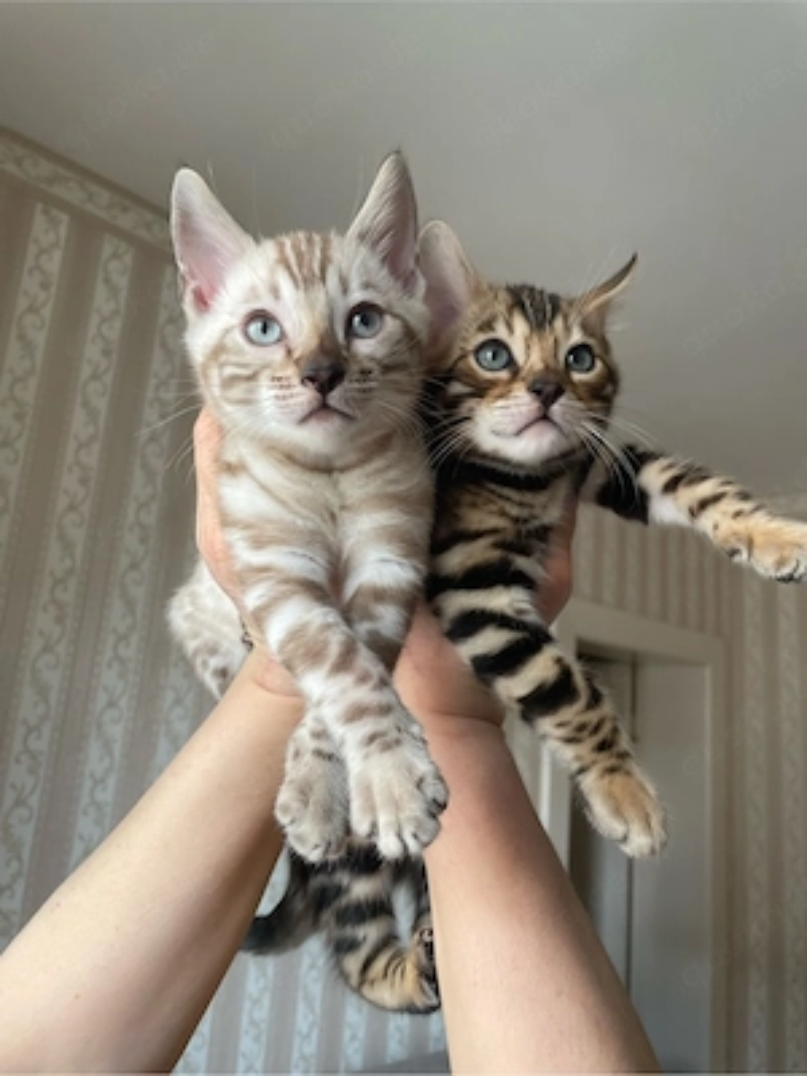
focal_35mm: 26
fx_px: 808
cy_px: 538
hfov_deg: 53.1
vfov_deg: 67.3
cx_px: 404
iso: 100
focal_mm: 4.2
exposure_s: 1/121
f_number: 1.6
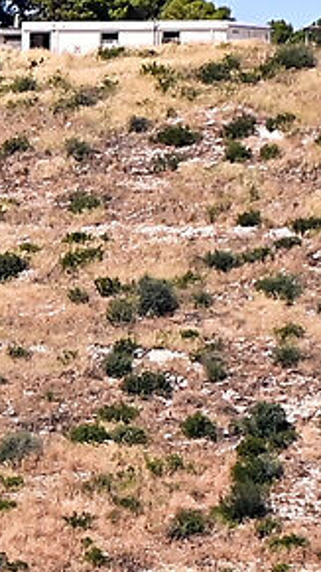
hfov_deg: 1.2
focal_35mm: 1041
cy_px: 1271
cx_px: -1085
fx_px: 15761
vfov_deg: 2.1
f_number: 11
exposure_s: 1/80
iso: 100
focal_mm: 120
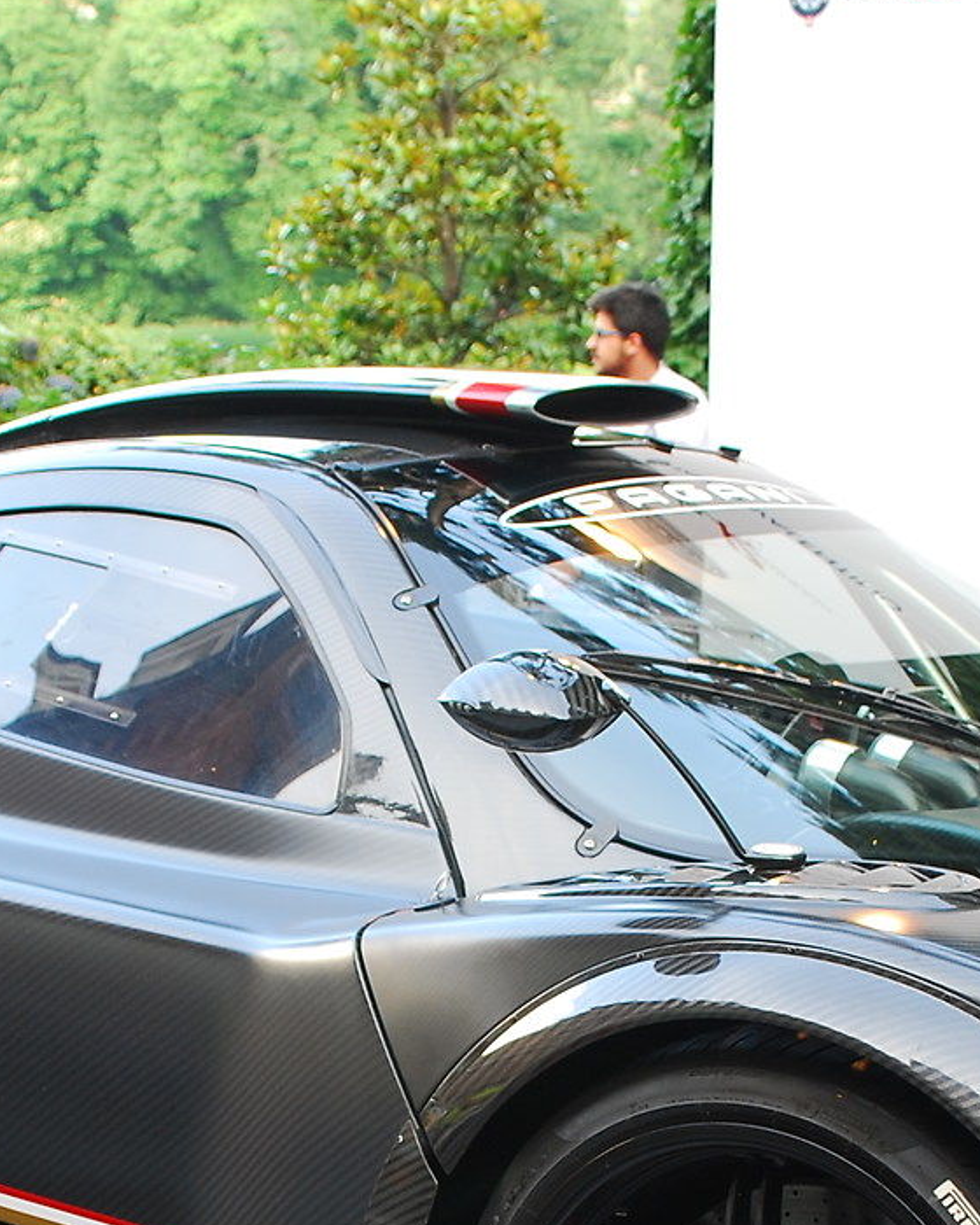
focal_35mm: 87
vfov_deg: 21.6
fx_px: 3154
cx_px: 513
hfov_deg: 17.7
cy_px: 1045
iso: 100
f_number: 3.5
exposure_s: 1/25
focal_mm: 18
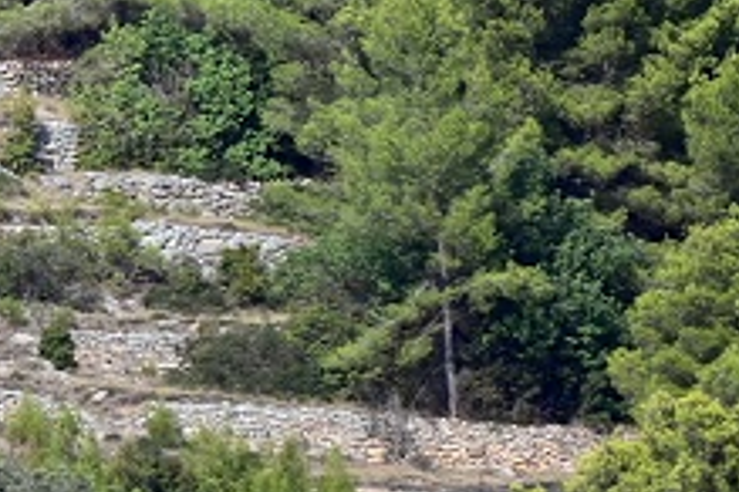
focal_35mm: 1306
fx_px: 26807
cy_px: 554
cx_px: -1363
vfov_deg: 1.1
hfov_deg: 1.6
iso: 220
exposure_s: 1/1000
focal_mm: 220
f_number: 5.3
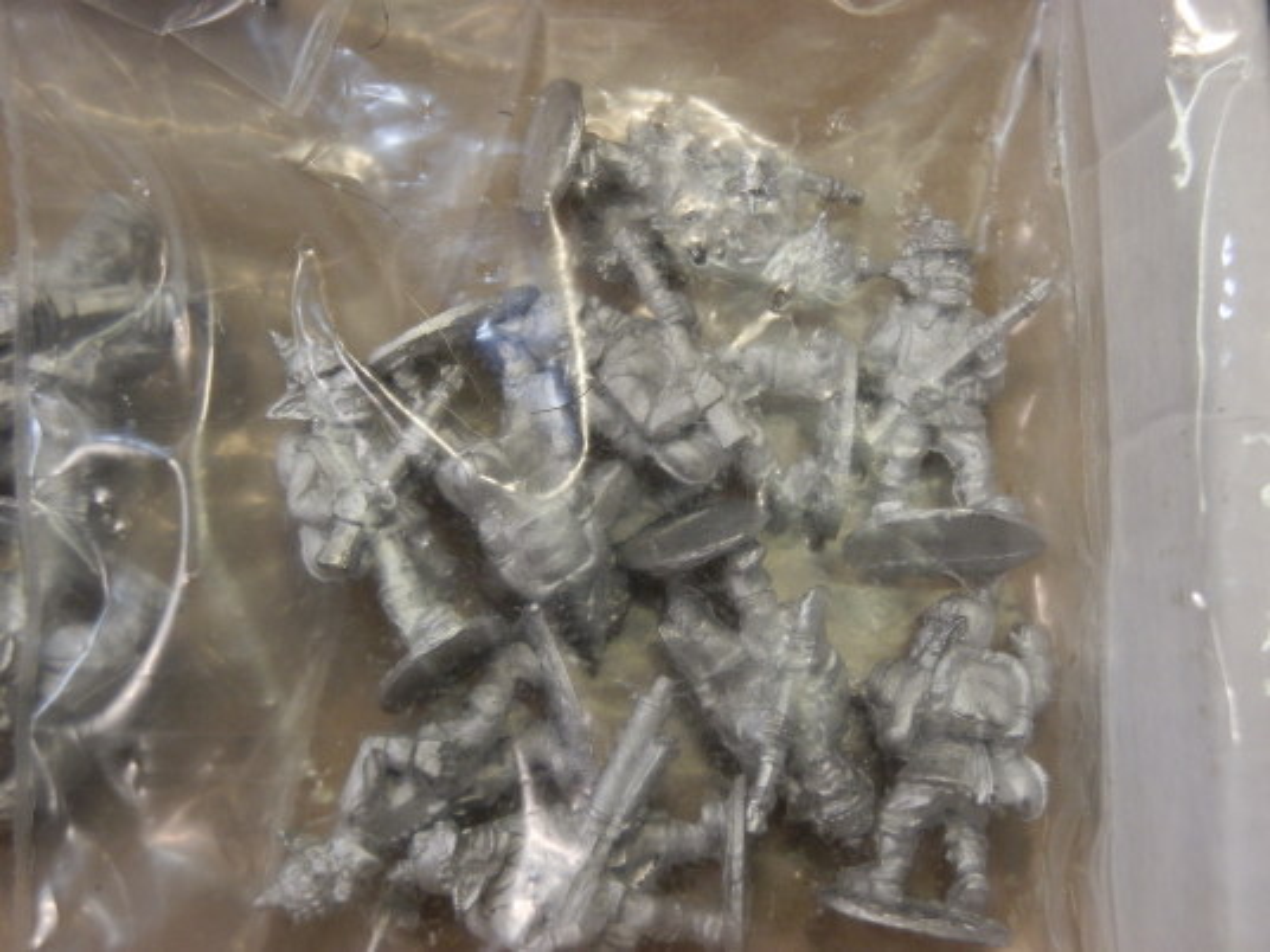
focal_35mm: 61
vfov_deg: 24.0
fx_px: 2238
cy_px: 476
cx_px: 635
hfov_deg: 31.7
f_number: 3.7
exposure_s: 1/50
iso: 200
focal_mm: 10.99
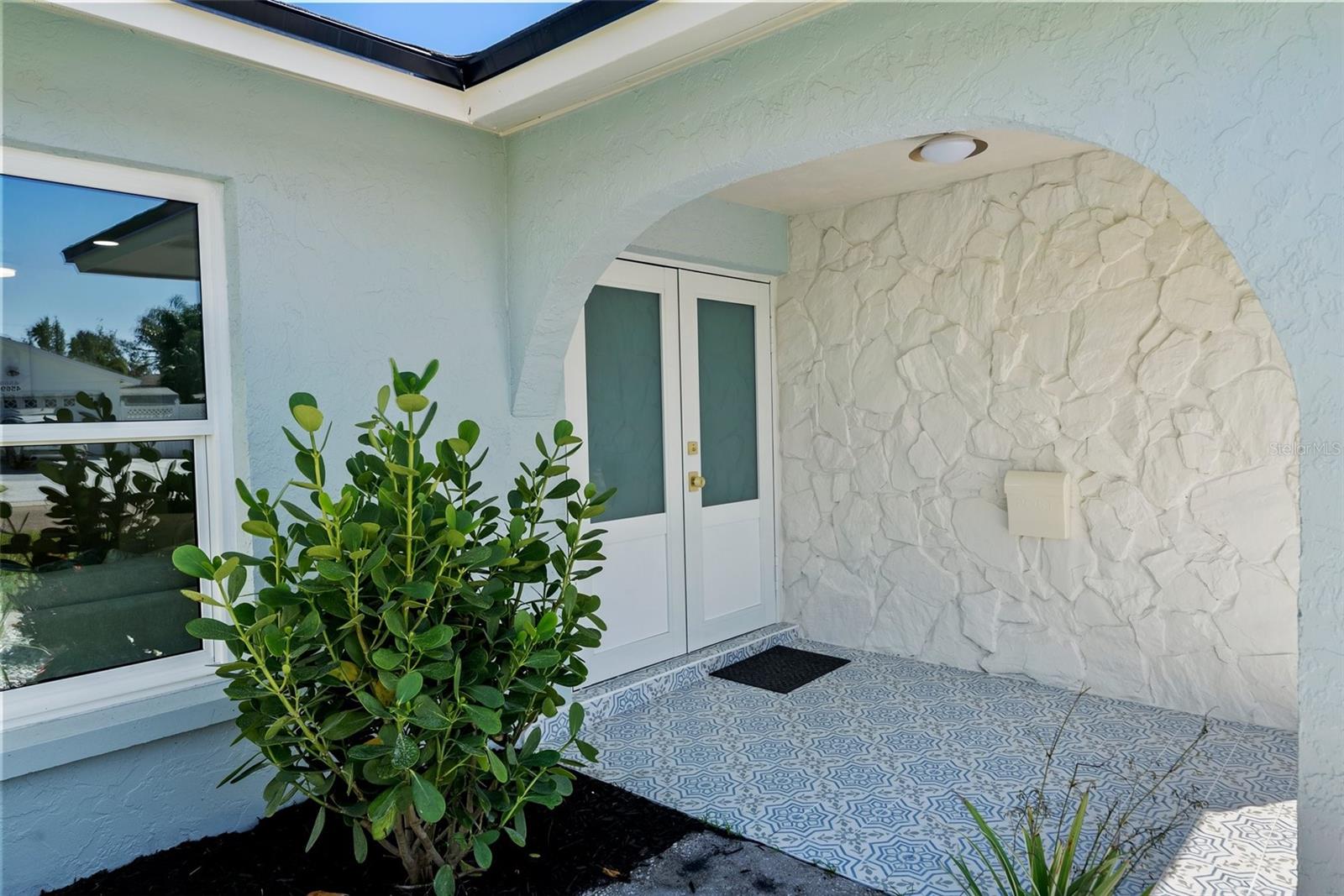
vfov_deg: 57.2
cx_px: 672
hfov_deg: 78.6
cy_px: 448
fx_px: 821
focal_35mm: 22
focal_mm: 22
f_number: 10
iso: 250
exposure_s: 1/40
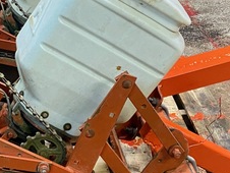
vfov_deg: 16.1
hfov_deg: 20.9
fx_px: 612
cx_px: 25
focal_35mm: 92
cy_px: 60
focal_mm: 4.25
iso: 250
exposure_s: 1/60
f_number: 1.8
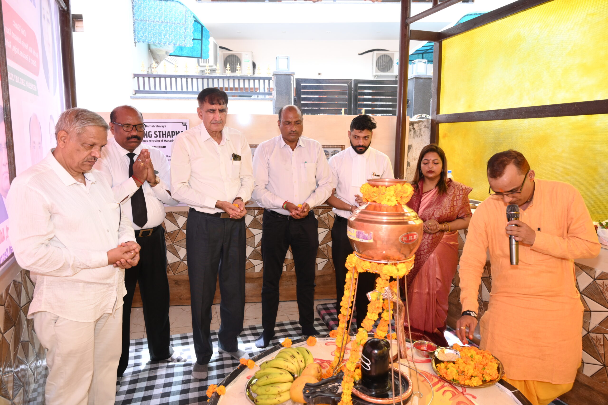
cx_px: 304
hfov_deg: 73.8
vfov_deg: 53.1
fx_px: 405
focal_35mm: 24
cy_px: 202
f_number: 5
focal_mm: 24
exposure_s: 1/125
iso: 640
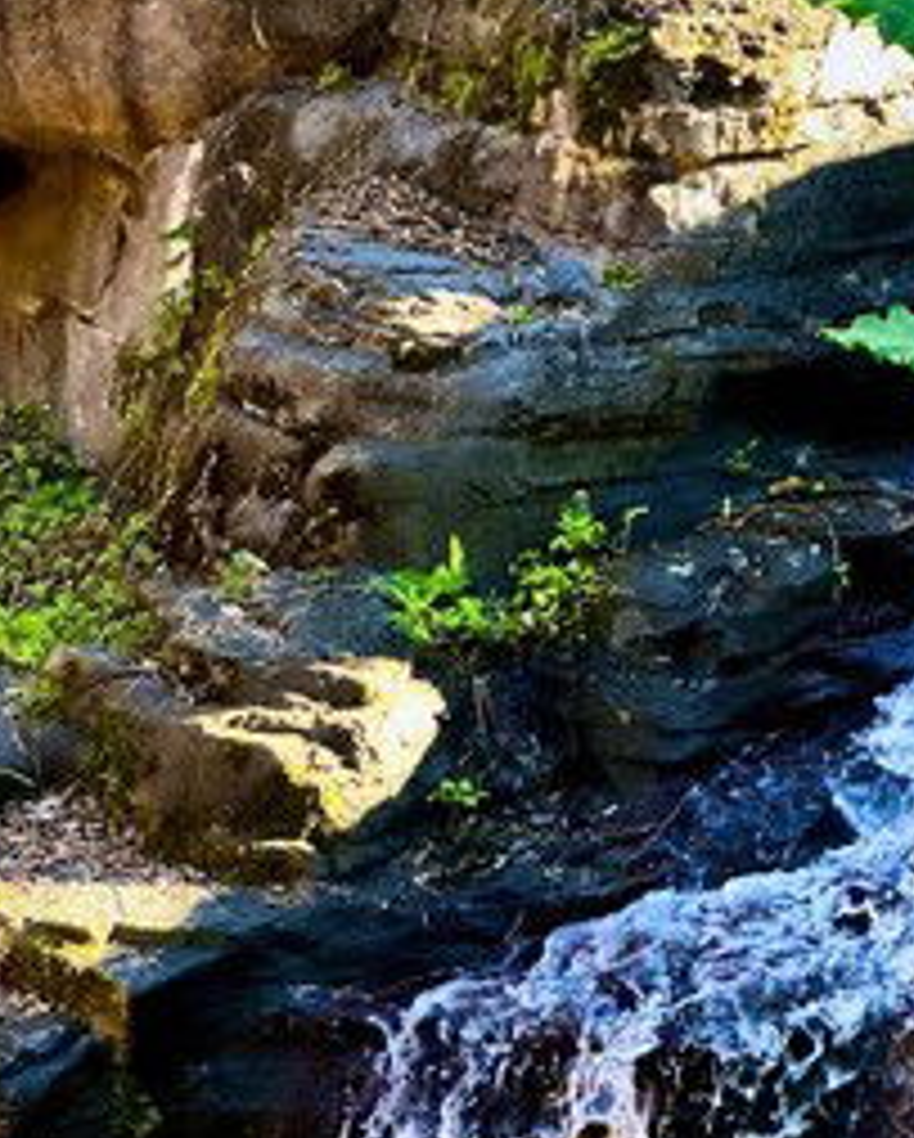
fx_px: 6008
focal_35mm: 178
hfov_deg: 8.7
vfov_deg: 10.8
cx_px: 896
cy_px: 747
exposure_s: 1/99
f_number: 2.8
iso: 160
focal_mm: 9
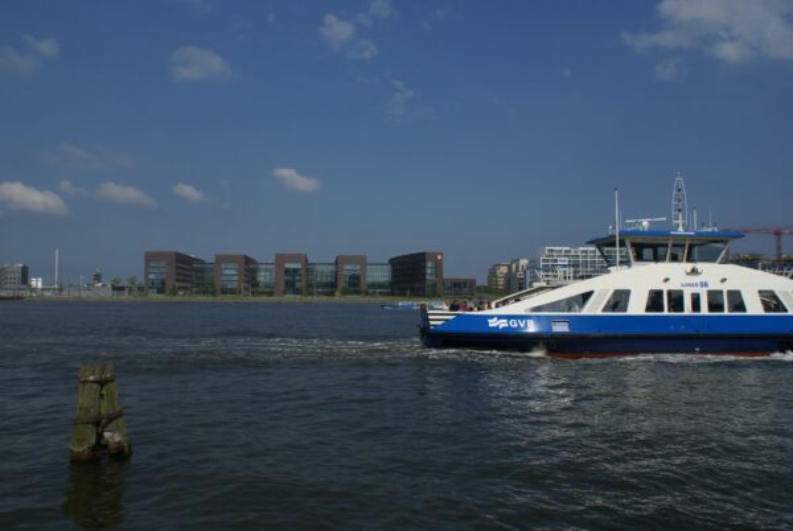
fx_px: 662
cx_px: 396
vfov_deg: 43.7
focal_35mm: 30
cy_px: 266
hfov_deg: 61.9
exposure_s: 1/500
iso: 100
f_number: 10
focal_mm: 20
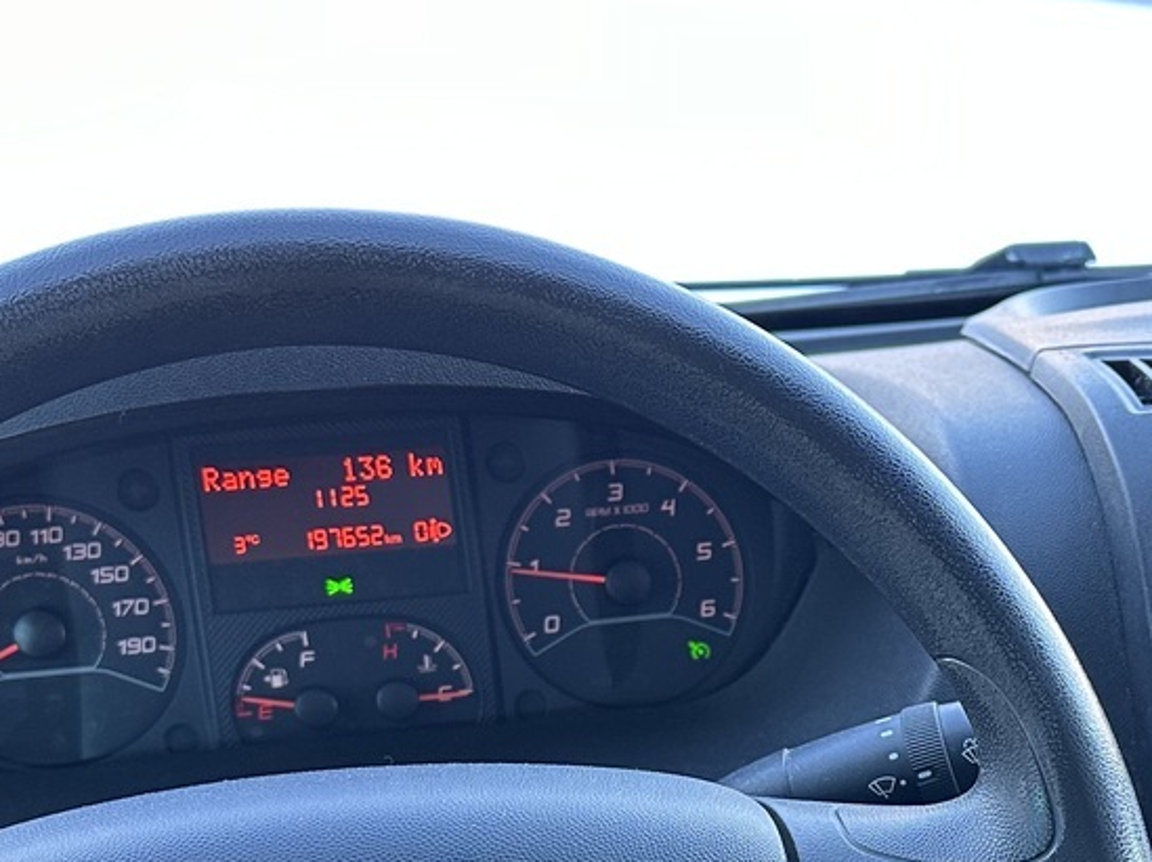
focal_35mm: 63
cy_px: 927
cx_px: 825
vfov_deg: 22.1
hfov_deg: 30.4
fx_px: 2095
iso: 250
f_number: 1.78
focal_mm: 6.86
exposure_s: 1/60
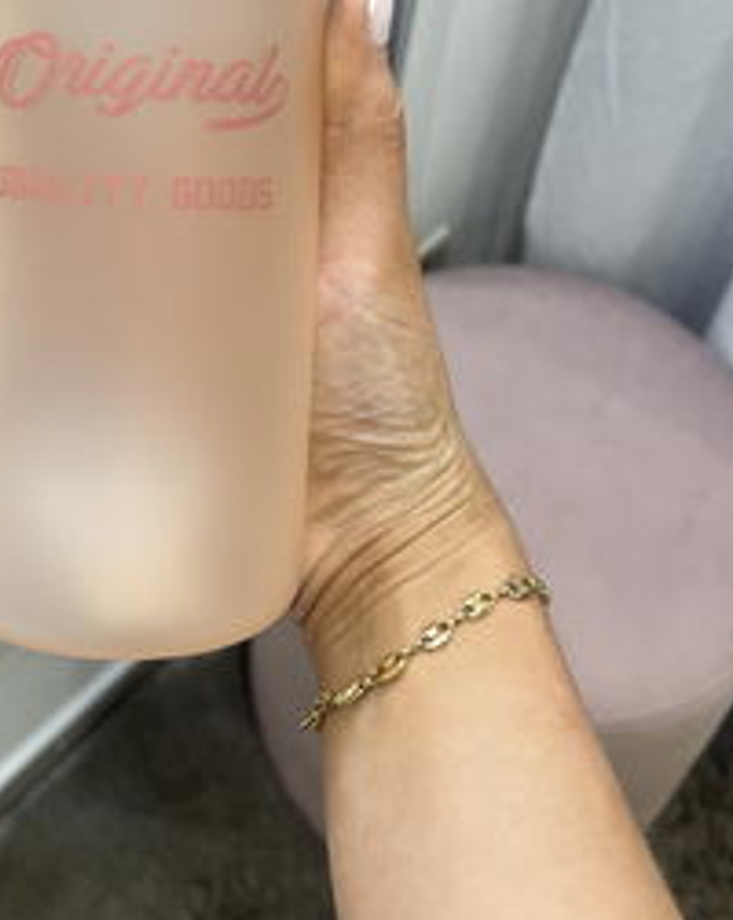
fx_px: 1468
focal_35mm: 54
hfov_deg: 27.6
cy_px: 126
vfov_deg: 33.3
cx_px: 172
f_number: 1.5
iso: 125
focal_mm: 5.7
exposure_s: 1/100
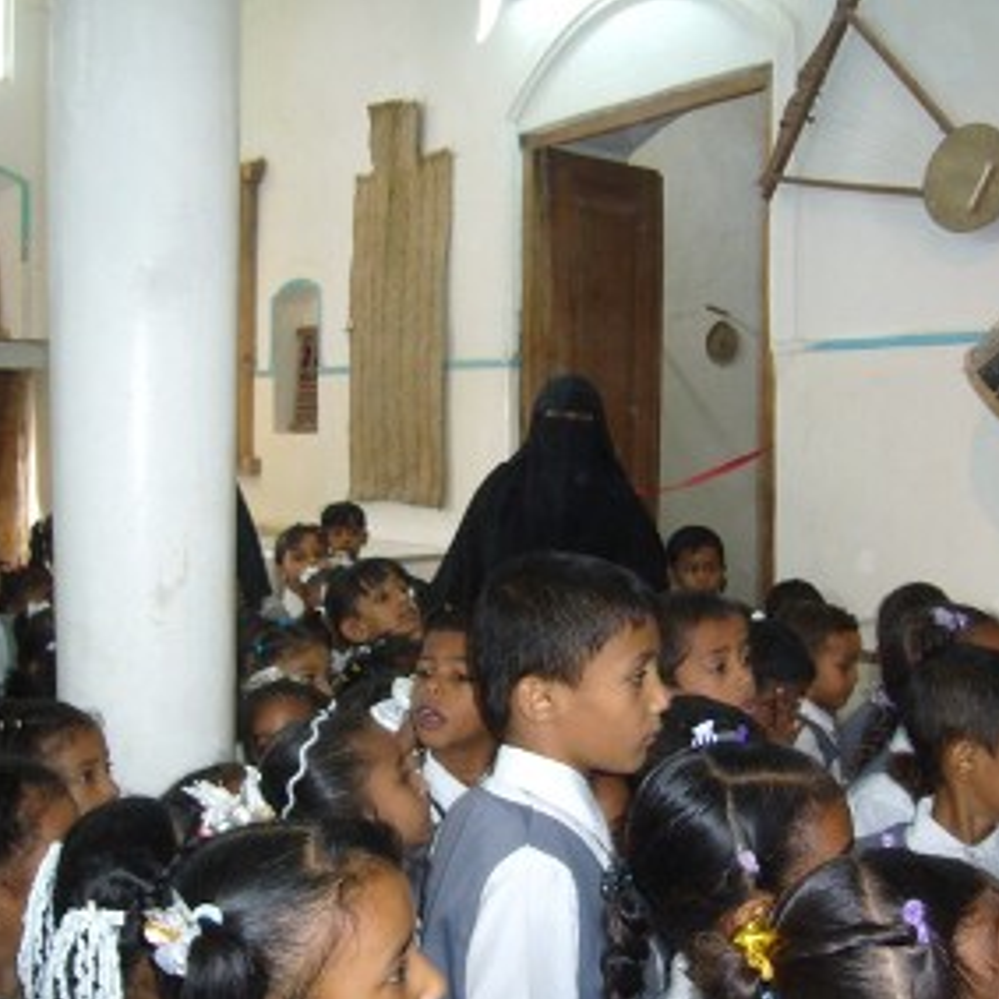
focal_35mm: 42
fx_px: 1371
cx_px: 466
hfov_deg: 40.0
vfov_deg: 40.0
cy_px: 505
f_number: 2.8
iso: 160
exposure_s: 1/30
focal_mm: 5.8
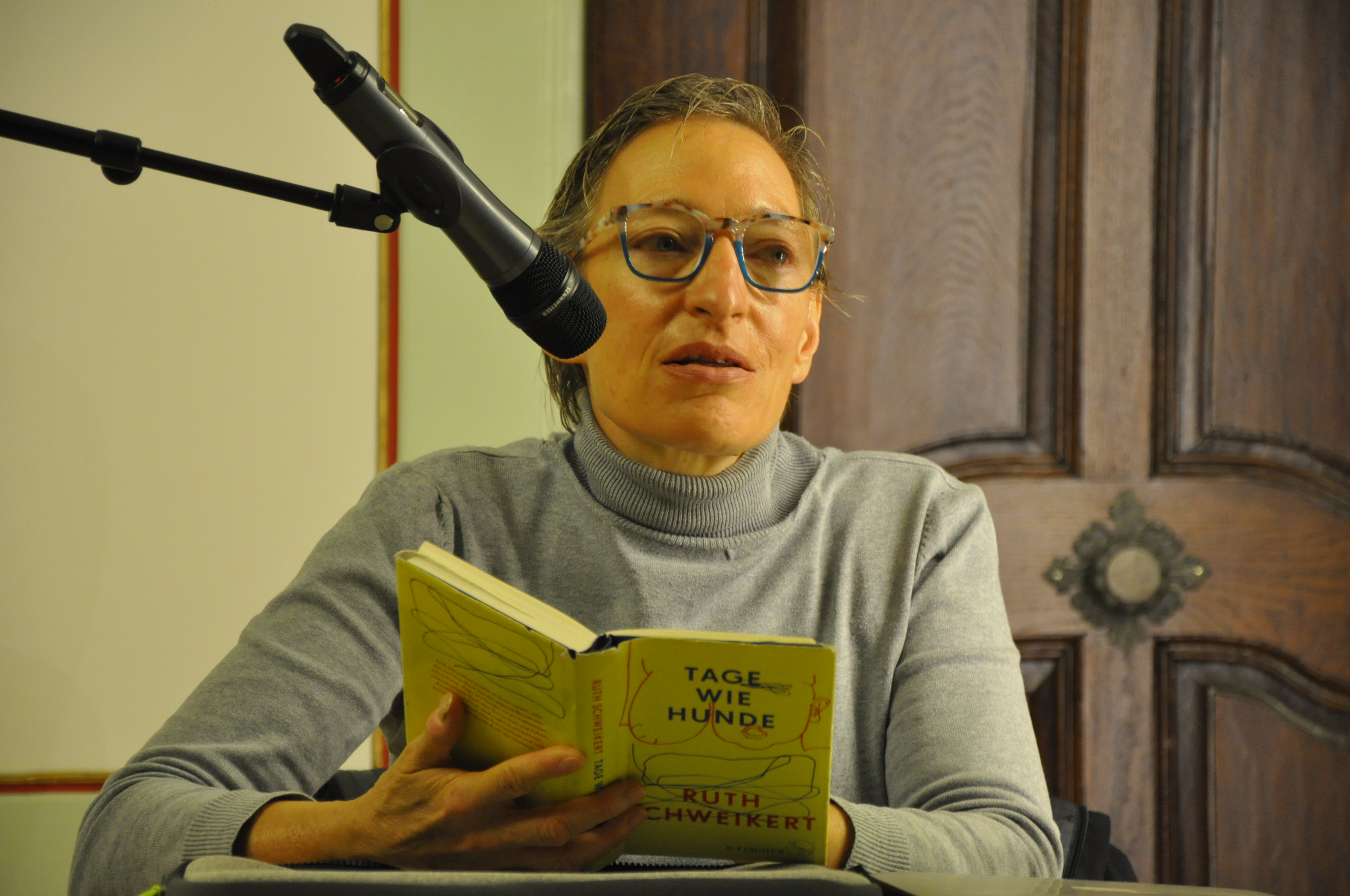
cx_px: 675
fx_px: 5506
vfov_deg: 9.3
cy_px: 448
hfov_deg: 14.0
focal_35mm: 147
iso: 1250
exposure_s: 1/30
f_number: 5.6
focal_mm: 98
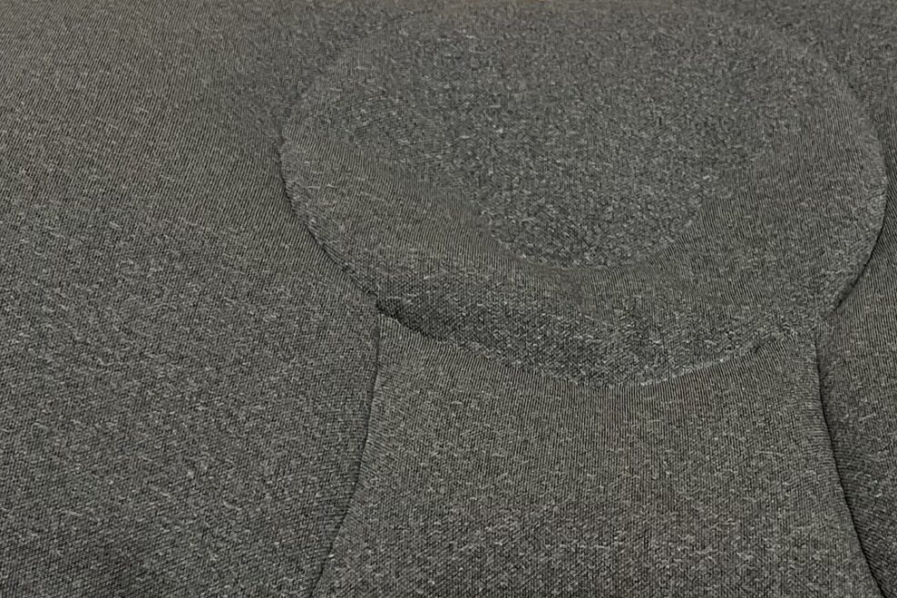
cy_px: 492
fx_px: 1744
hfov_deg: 28.7
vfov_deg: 19.2
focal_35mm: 70
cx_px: 596
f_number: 1.6
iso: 500
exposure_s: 1/60
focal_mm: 5.1
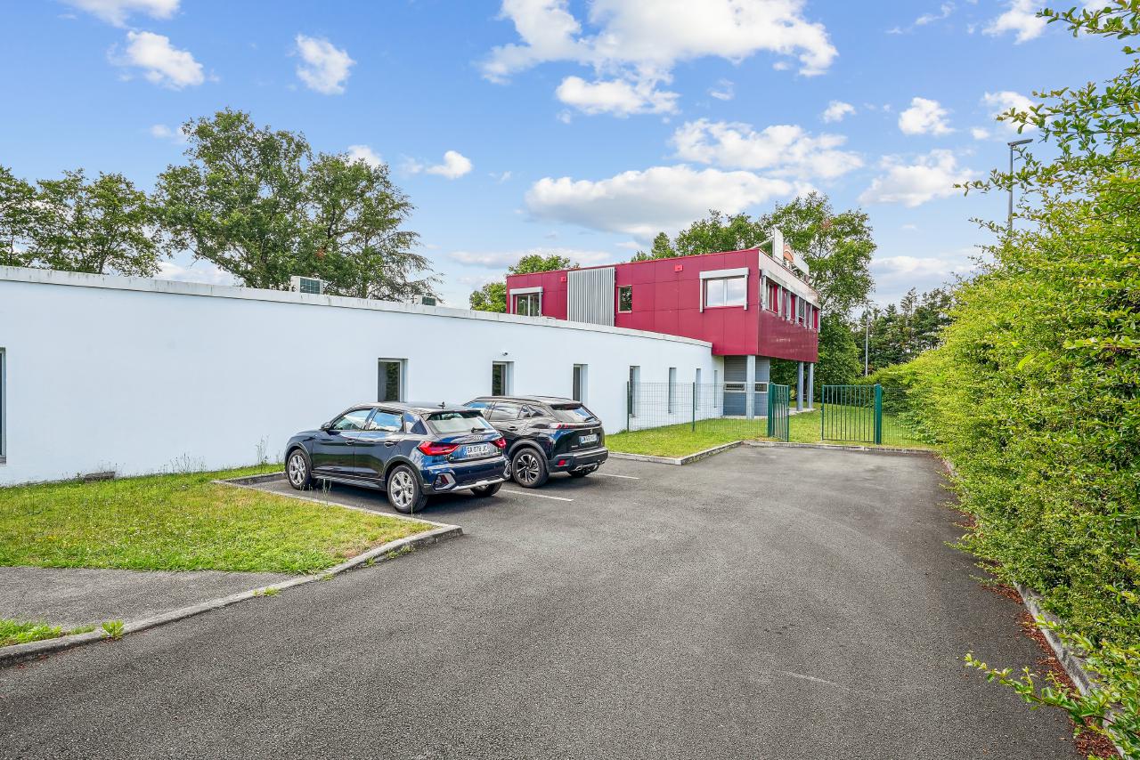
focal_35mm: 18
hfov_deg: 90.0
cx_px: 570
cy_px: 380
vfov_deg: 67.4
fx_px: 570
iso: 400
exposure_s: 1/90
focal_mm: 18
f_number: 11
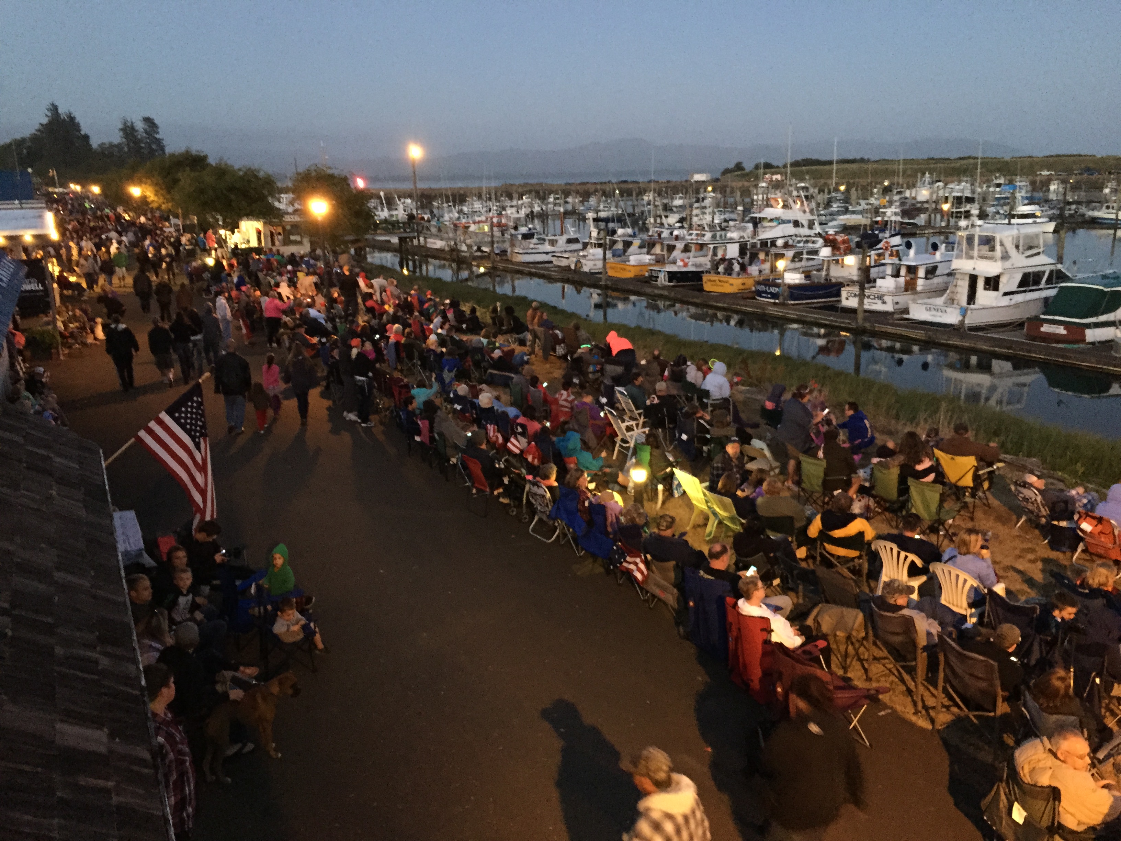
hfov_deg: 61.7
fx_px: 939
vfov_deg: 48.2
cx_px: 560
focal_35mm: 29
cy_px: 420
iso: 500
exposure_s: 1/15
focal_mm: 4.15
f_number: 2.2
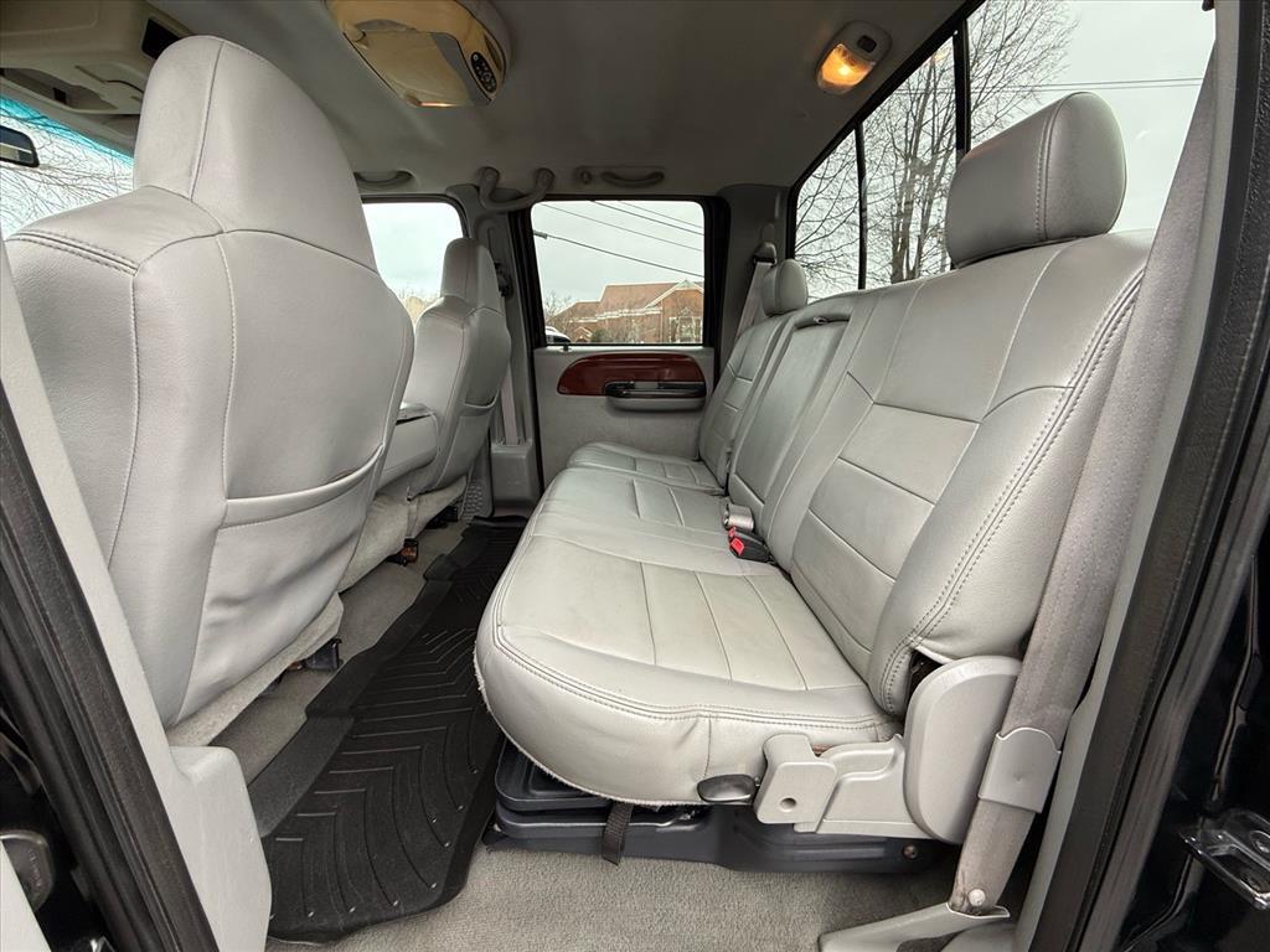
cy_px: 476
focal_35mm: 14
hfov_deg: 102.1
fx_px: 514
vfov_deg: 85.7
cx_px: 635
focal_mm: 2.22
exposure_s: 1/99
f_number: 2.2
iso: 100
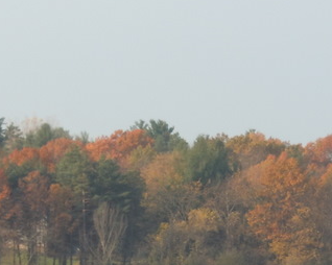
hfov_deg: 4.7
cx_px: 157
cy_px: 281
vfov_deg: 3.8
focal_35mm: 408
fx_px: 4007
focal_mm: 29.8
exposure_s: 1/160
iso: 125
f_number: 5.5
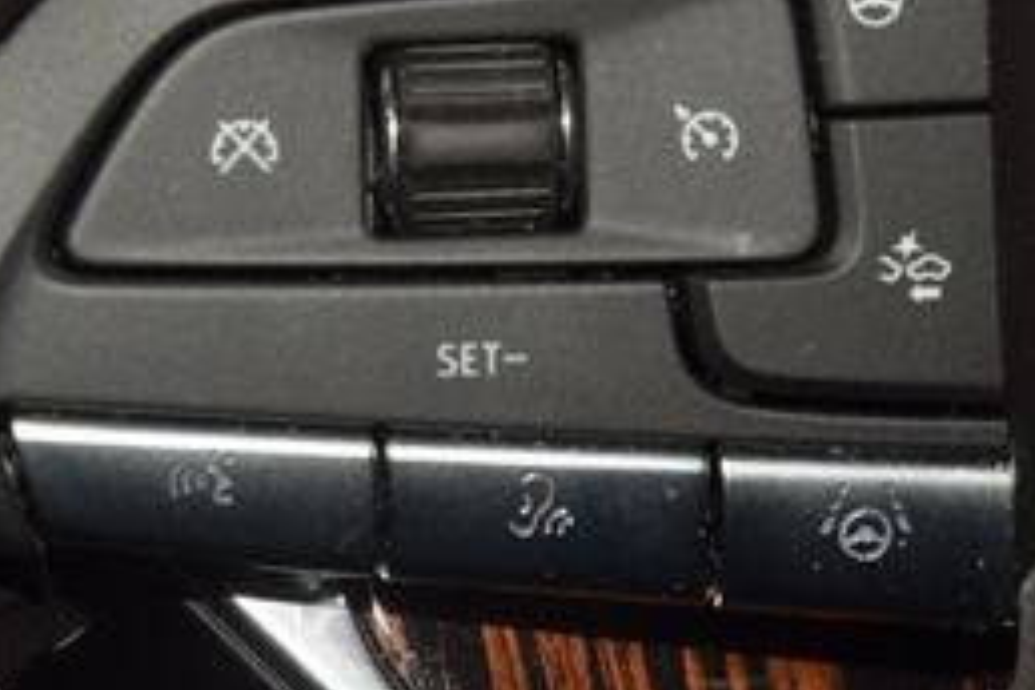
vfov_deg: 5.3
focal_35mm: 260
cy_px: 50
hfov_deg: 7.9
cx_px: 534
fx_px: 7474
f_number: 8
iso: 100
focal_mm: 70
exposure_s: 1/125
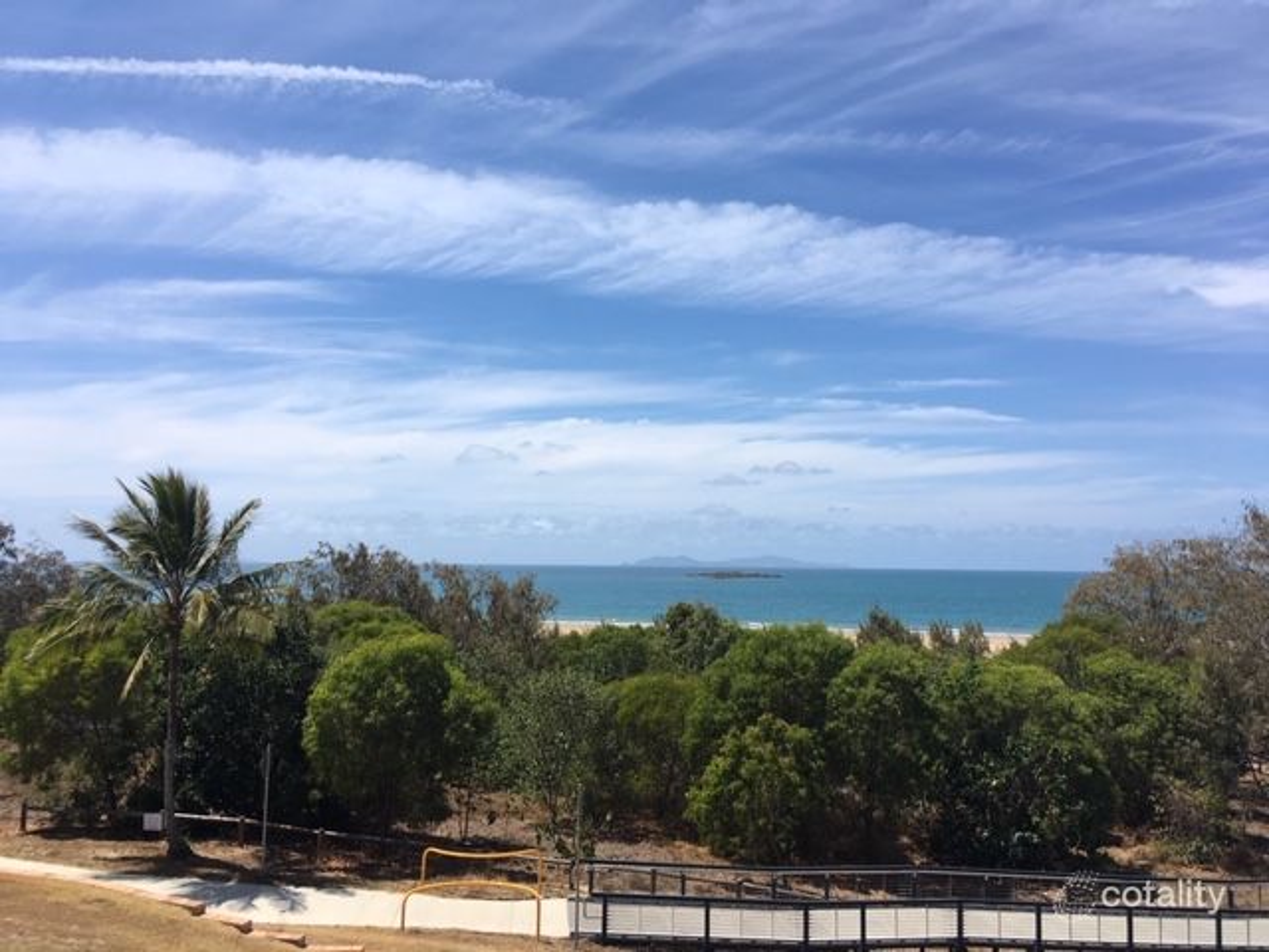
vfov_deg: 48.2
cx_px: 634
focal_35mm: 29
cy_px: 476
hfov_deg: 61.7
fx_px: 1063
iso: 25
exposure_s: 1/2137
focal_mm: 4.15
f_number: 2.2
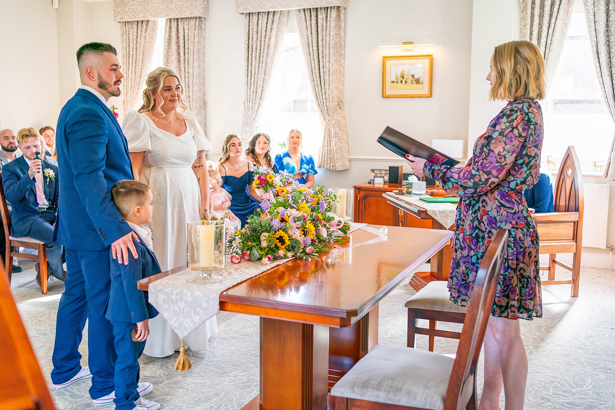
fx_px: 598
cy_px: 205
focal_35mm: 35
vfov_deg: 37.9
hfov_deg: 54.4
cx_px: 308
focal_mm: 35
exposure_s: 1/250
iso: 400
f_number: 2.8
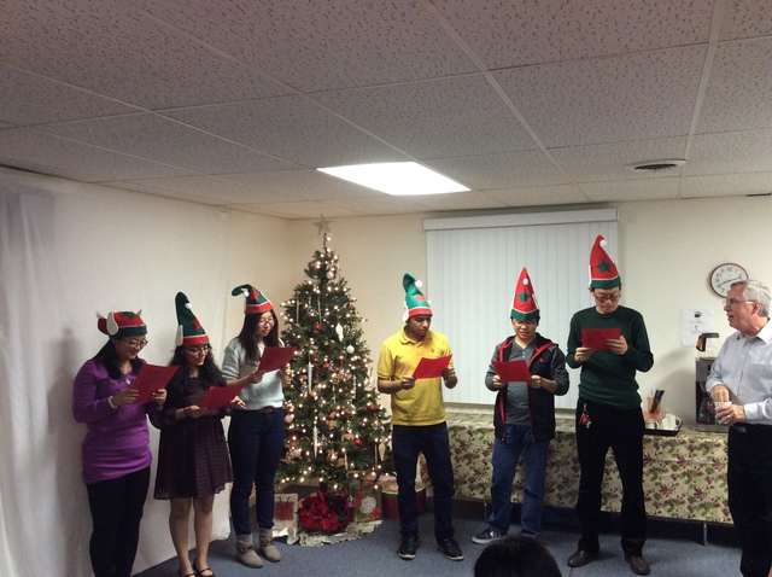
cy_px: 288
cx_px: 386
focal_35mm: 32
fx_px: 713
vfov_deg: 44.1
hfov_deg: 56.9
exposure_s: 1/24
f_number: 2.4
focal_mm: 3.3
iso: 125
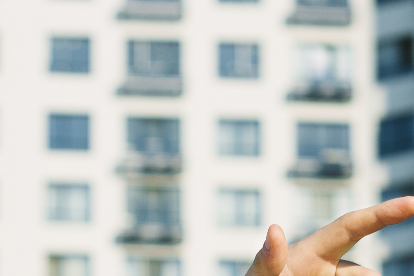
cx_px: 236
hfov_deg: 5.8
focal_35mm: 353
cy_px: 786
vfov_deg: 3.8
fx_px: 4062
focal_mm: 50
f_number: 4
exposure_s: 1/320
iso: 64
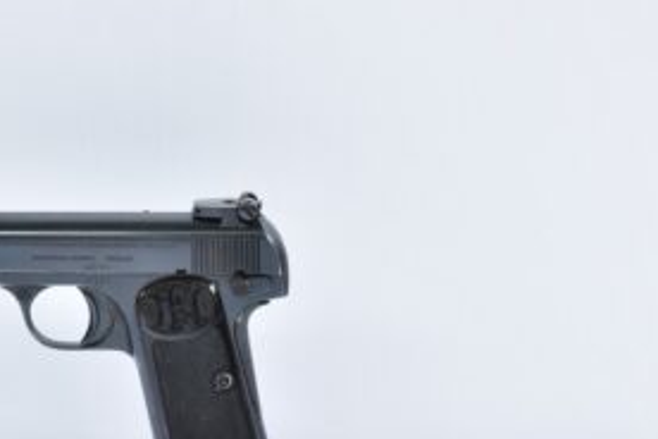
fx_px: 2979
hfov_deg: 12.5
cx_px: 86
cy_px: 305
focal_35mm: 163
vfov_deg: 8.4
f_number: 5.6
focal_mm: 50
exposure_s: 1/20
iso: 640
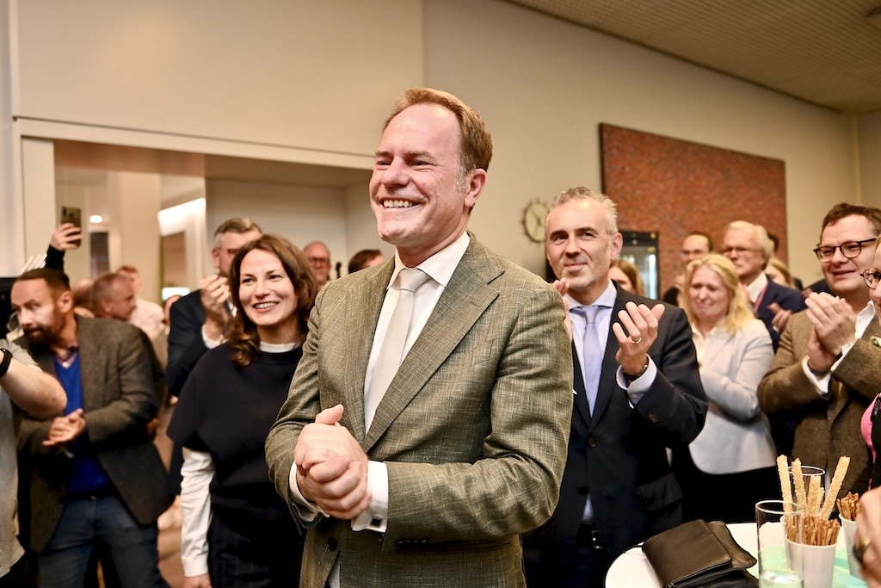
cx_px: 440
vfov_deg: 45.0
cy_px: 294
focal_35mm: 29
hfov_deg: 63.7
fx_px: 710
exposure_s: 1/100
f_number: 2.8
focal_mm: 29
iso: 560
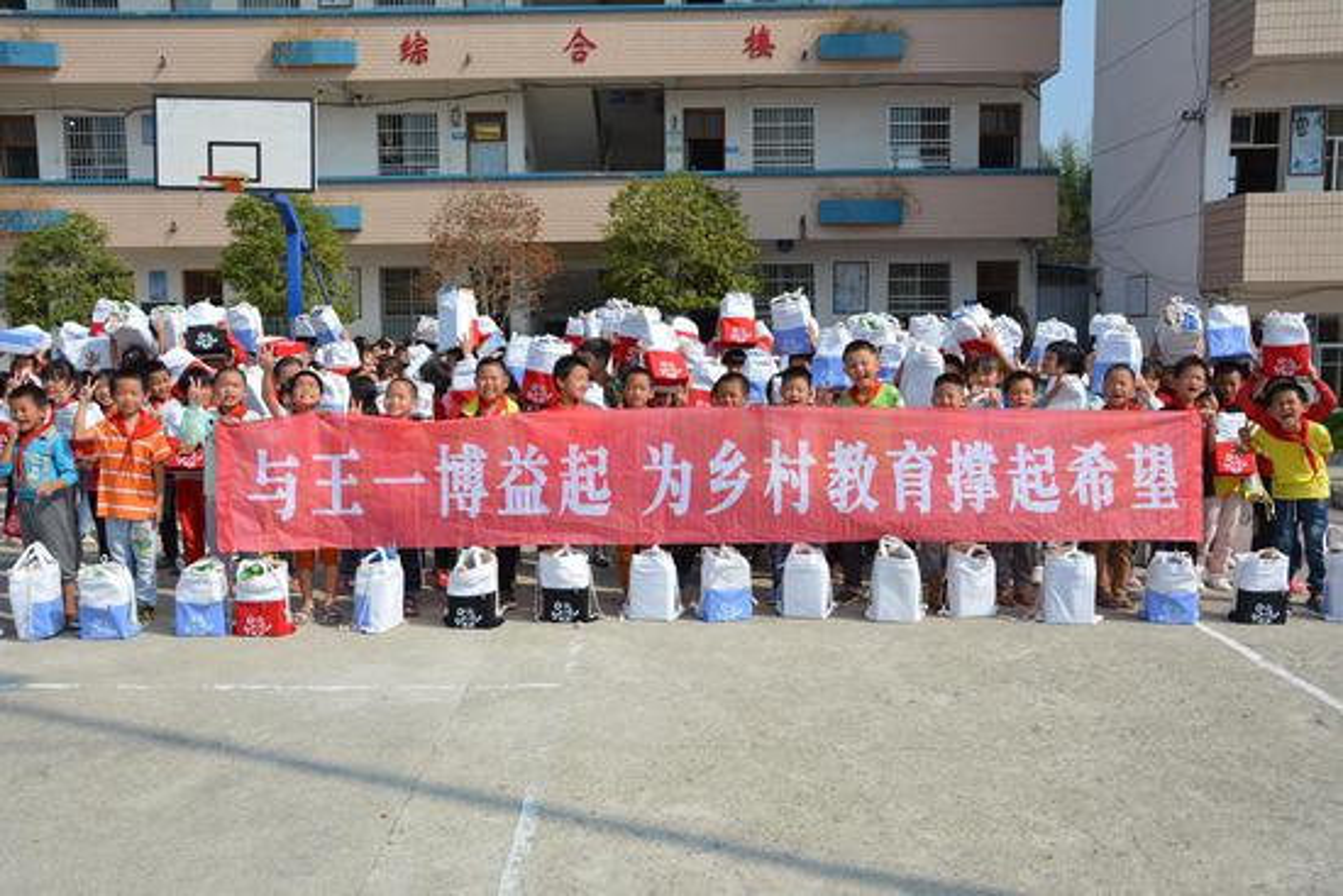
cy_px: 448
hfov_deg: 53.1
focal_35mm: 36
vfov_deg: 36.9
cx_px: 672
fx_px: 1343
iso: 100
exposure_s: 1/250
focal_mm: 24
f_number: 8
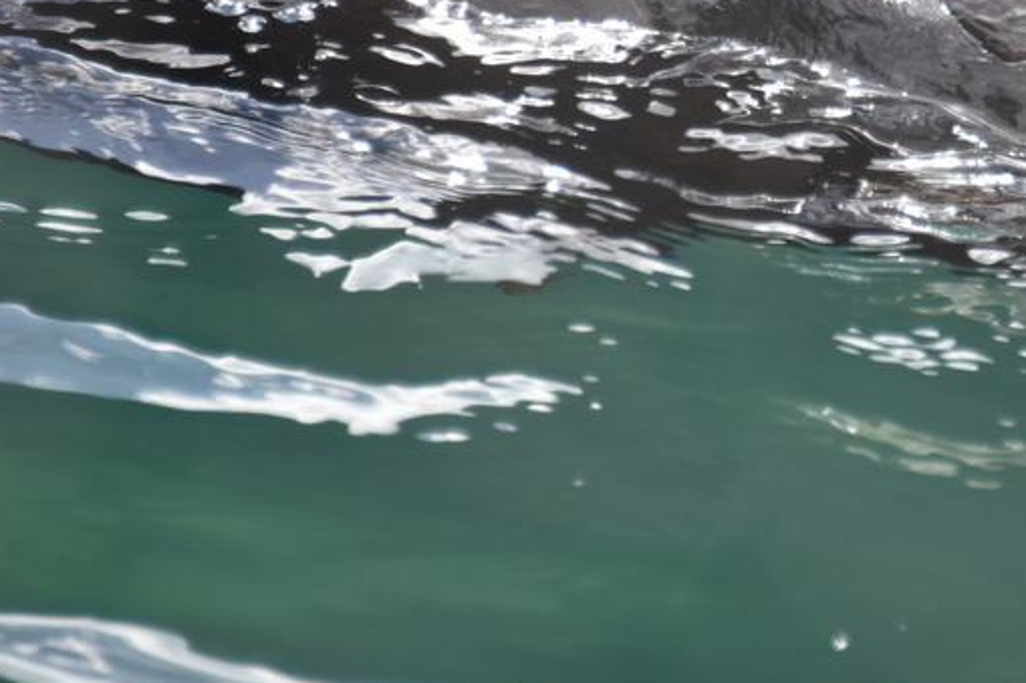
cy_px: 123
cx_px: 941
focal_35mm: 755
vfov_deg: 1.8
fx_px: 21509
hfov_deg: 2.7
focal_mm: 300
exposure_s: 1/640
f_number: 5.6
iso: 720
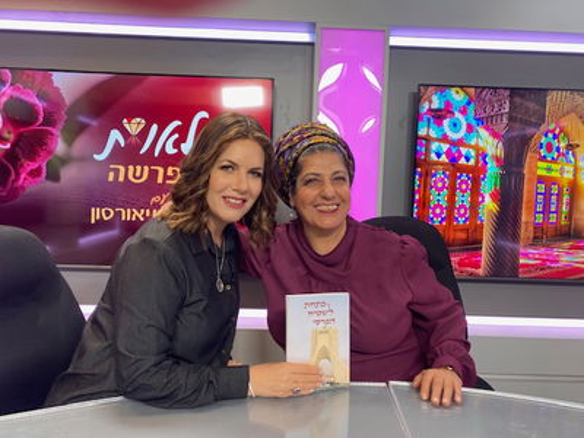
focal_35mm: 26
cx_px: 292
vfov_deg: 53.1
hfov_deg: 67.3
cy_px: 219
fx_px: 439
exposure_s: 1/100
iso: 80
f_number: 1.8
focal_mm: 4.25
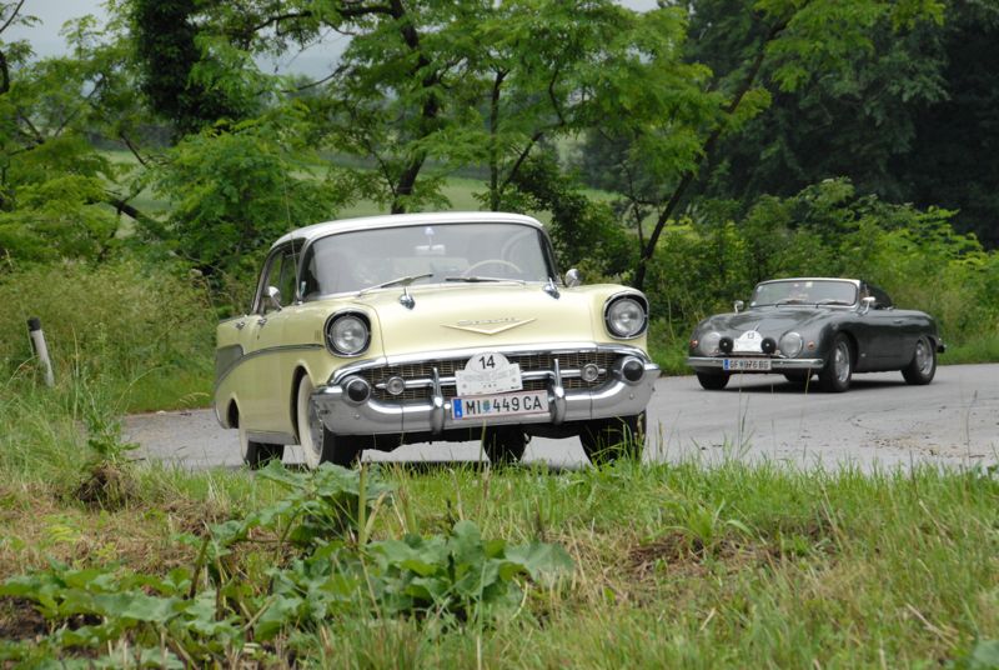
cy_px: 335
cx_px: 500
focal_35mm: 142
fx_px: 3960
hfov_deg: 14.4
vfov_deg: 9.7
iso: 800
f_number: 11
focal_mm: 95
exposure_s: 1/500
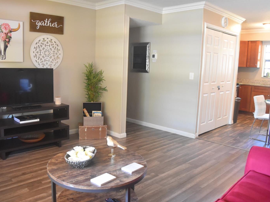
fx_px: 234
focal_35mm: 30
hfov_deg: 59.8
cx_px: 118
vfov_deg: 46.8
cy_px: 104
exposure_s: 1/40
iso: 3200
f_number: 3.5
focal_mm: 18
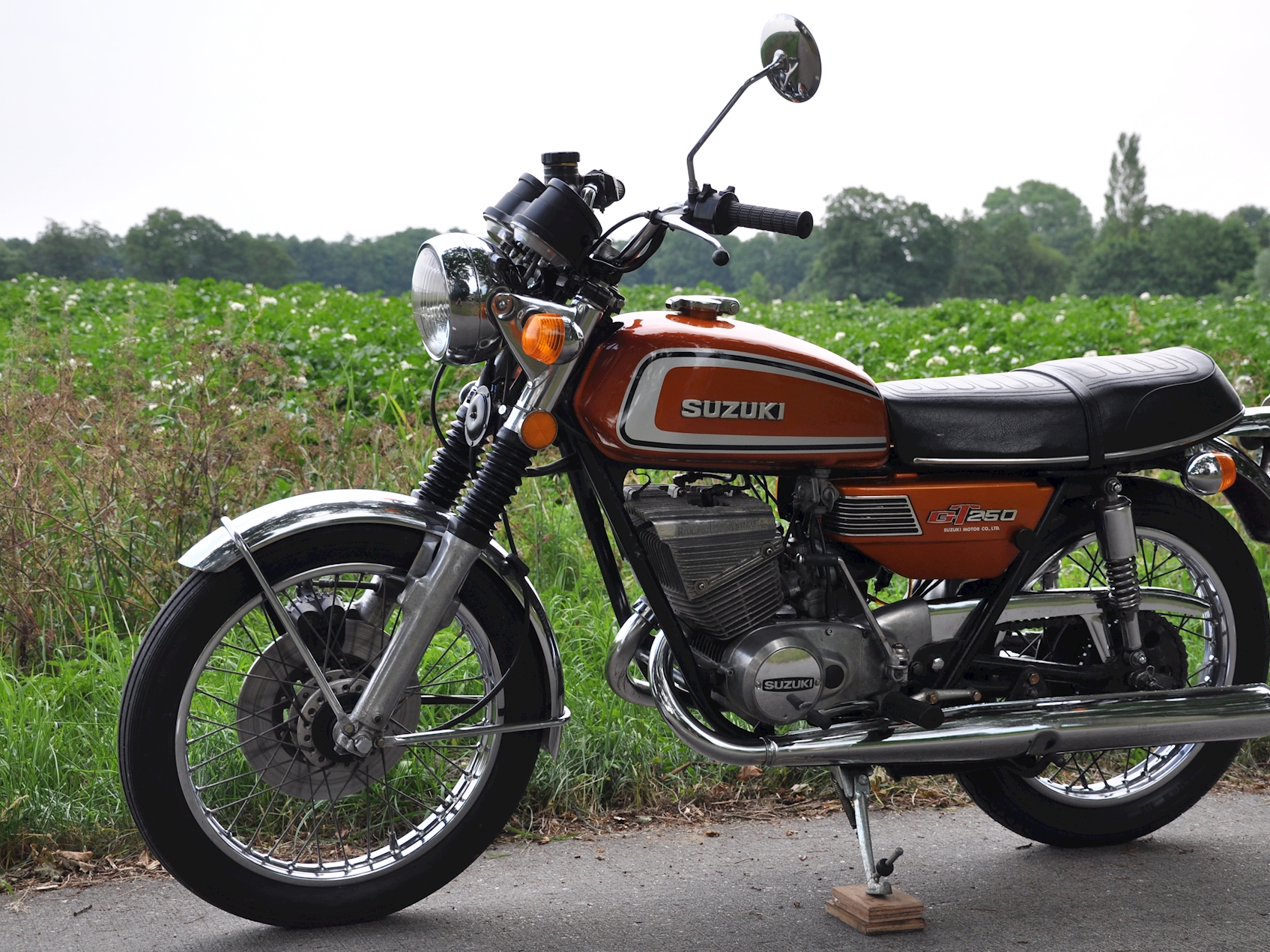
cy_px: 477
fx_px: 2275
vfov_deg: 23.6
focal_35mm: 62
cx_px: 682
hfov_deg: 31.2
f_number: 6.3
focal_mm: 38
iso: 200
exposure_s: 1/160
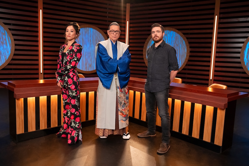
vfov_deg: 43.6
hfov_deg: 61.9
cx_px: 124
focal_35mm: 30
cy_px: 83
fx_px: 207
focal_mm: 30
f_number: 6.3
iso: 8000
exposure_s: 1/250
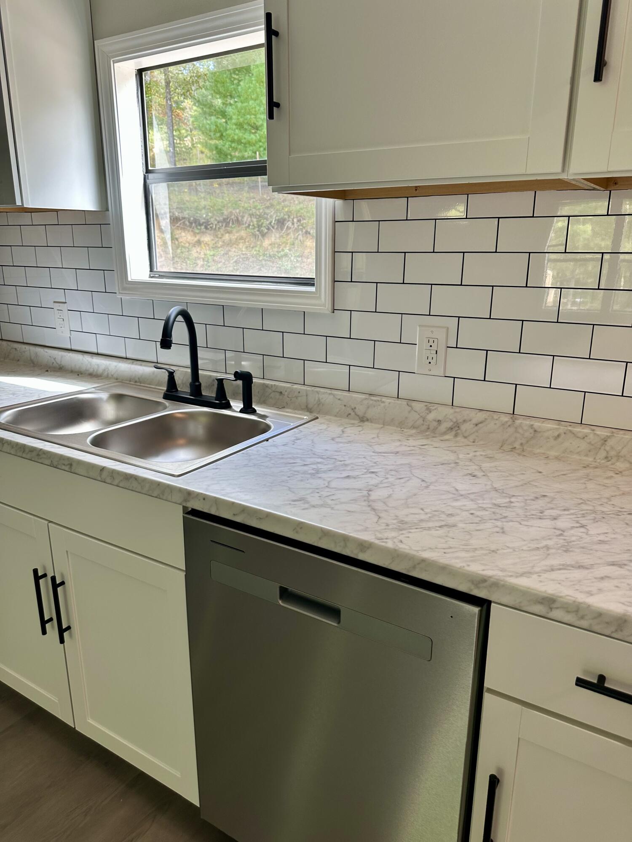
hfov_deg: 56.8
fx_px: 584
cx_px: 316
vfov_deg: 71.6
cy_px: 421
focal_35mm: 24
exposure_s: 1/121
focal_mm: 6.86
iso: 100
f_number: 1.78
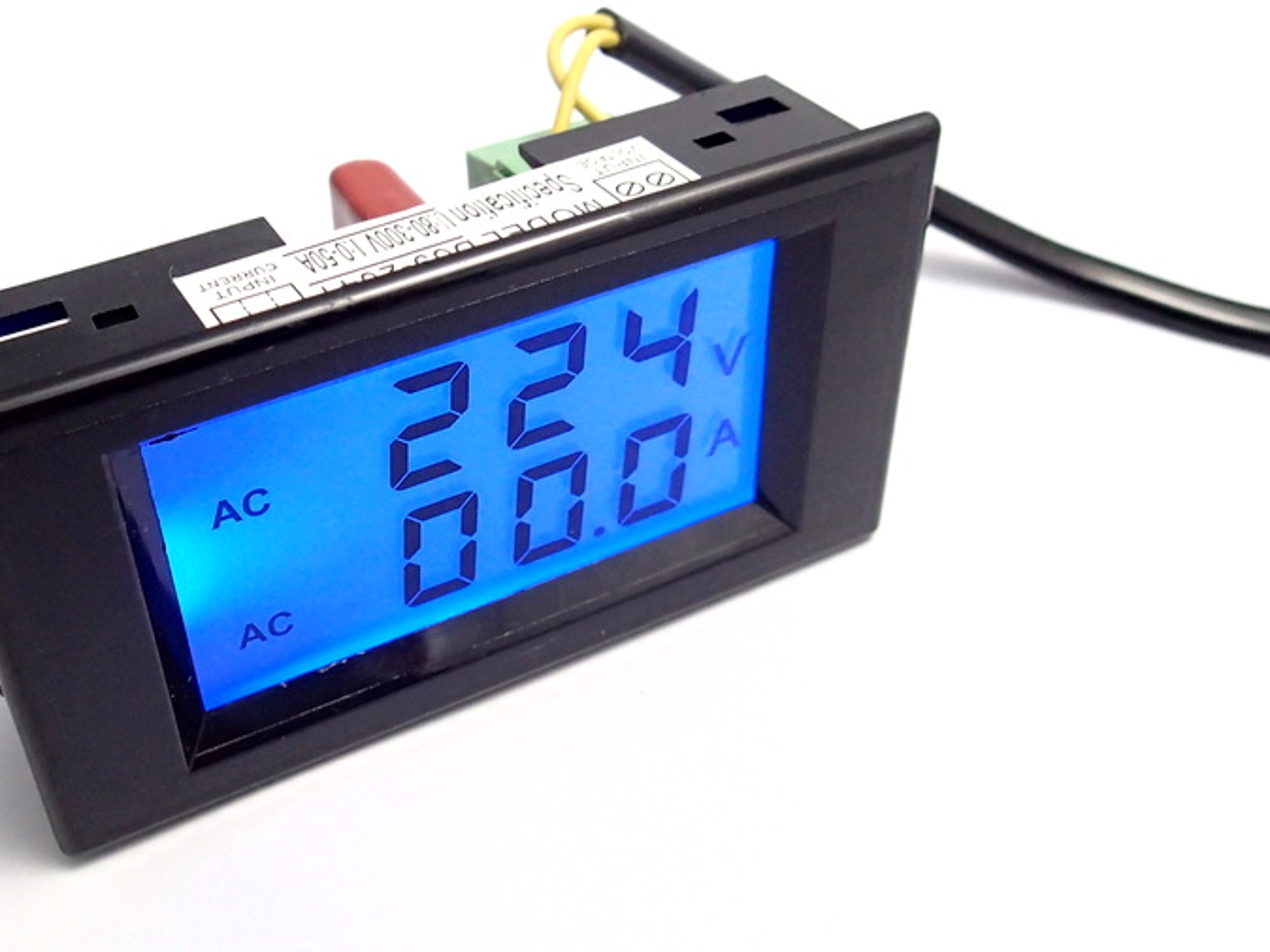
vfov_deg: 37.7
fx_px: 1394
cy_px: 456
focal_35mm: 38
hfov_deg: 48.2
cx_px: 431
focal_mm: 4.5
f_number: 2.8
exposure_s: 1/30
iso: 500
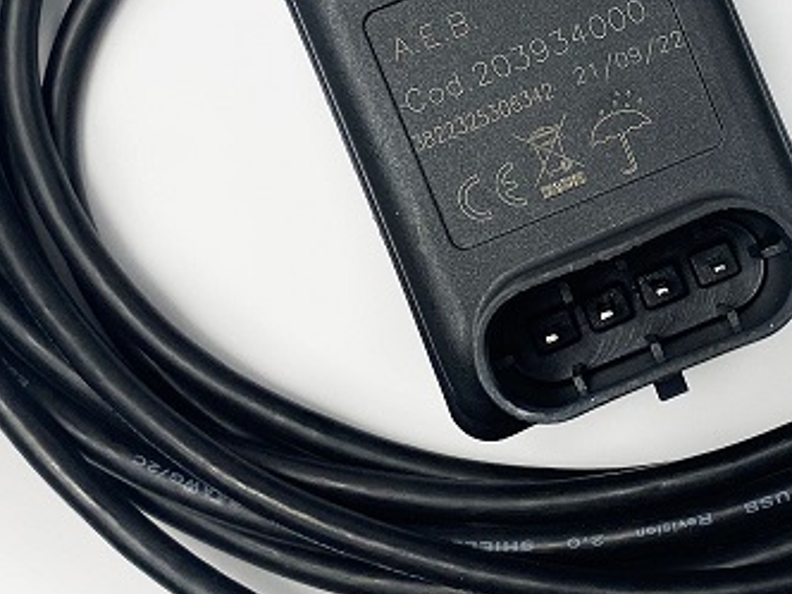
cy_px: 110
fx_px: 1807
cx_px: 615
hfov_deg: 24.4
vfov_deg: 18.5
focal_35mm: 79
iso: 32
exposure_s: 1/444
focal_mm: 4.25
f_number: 1.8
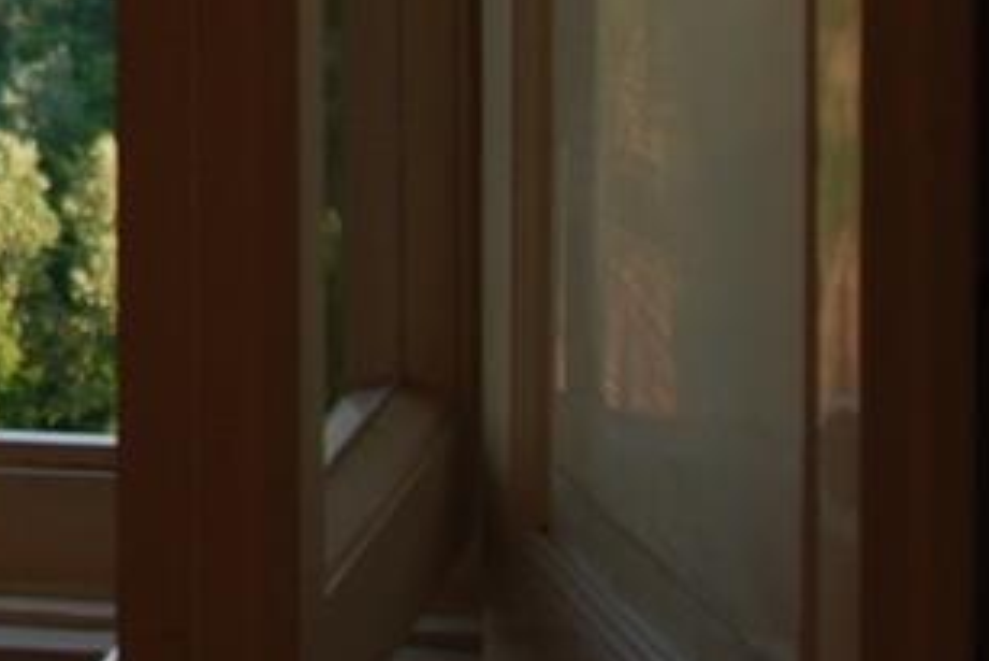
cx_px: -870
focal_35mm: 219
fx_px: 6019
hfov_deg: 8.9
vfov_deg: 6.1
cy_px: -777
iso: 100
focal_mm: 28
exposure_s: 1/125
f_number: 5.6
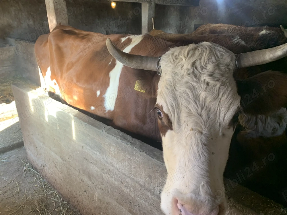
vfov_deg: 53.1
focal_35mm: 26
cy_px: 108
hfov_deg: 67.3
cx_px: 144
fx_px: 216
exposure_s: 1/77
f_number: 1.8
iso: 100
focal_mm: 4.25
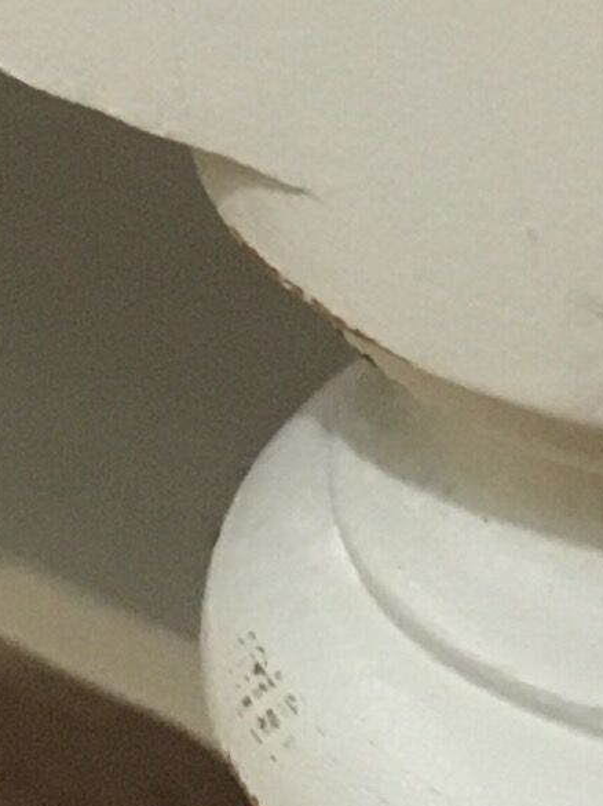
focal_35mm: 200
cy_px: -375
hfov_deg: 7.4
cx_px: -84
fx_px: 4650
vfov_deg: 9.6
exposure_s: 1/17
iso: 250
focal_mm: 4.15
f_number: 2.2
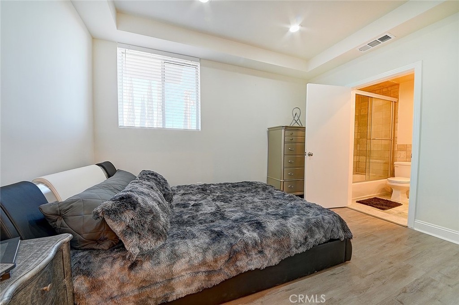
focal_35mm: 12
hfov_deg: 112.7
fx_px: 153
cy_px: 152
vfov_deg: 89.9
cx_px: 230
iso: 250
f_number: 22
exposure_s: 1
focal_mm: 12
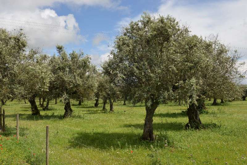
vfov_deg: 37.9
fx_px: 240
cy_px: 82
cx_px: 124
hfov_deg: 54.4
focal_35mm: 35
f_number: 11
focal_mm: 35
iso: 125
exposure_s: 1/200
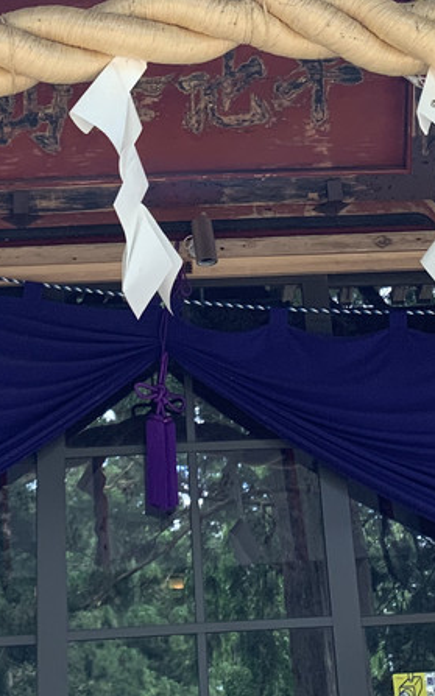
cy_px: 3
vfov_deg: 26.4
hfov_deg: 17.6
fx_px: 1405
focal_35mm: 74
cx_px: 203
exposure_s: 1/68
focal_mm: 4.25
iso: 100
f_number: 1.8
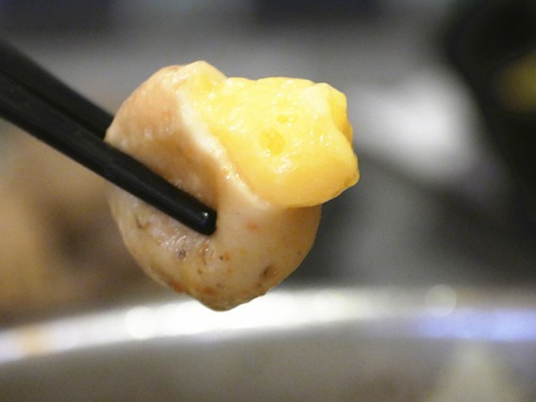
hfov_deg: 5.6
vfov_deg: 4.2
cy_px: 158
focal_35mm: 352
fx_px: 5449
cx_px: 270
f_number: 5.6
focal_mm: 140
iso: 3200
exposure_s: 1/15
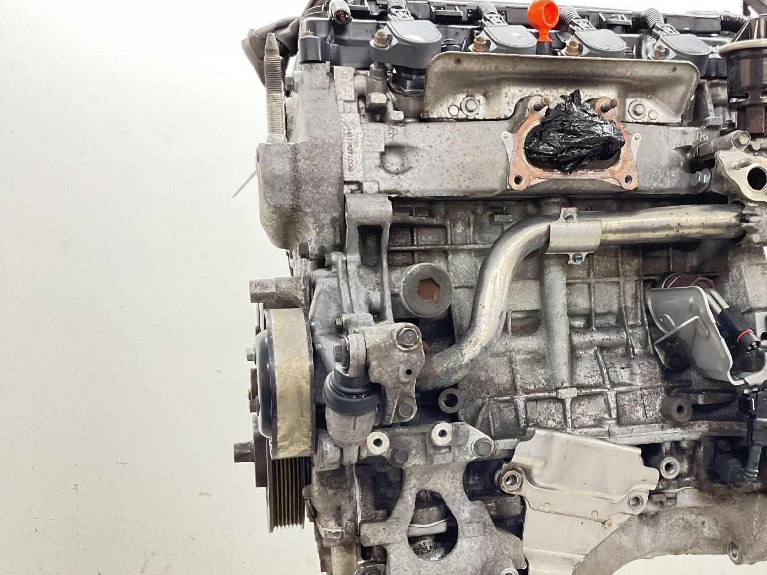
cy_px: 315
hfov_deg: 46.0
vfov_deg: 35.9
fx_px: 886
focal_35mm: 40
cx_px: 517
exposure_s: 1/50
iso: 200
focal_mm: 3
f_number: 1.8
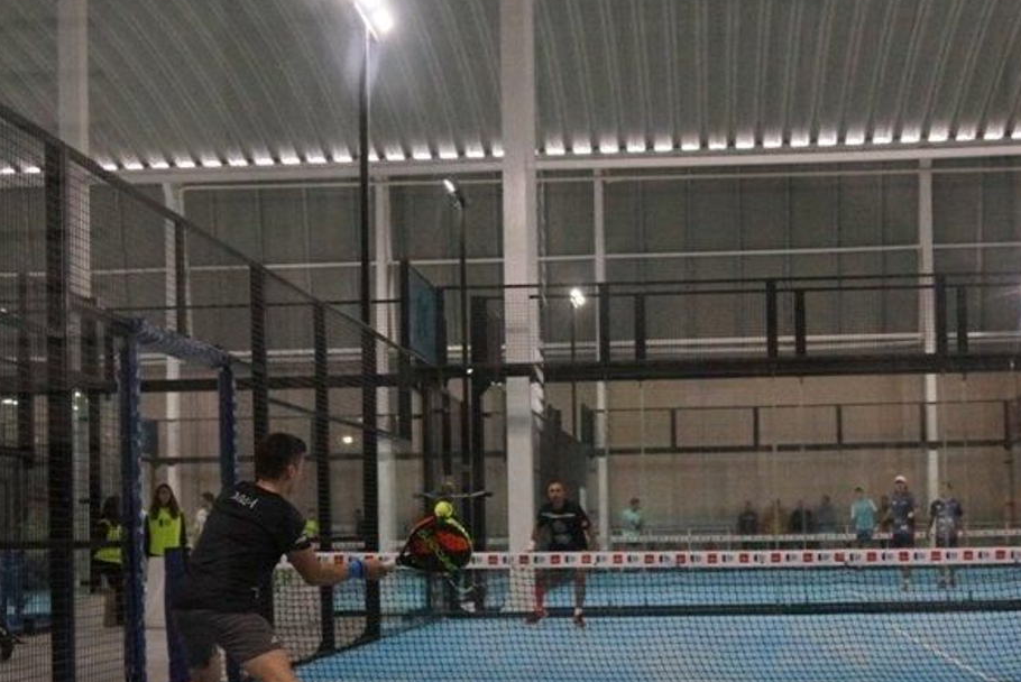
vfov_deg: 23.3
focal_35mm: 58
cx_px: 586
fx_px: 1646
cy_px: 460
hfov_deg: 34.4
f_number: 2.8
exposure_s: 1/800
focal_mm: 22
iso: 4000
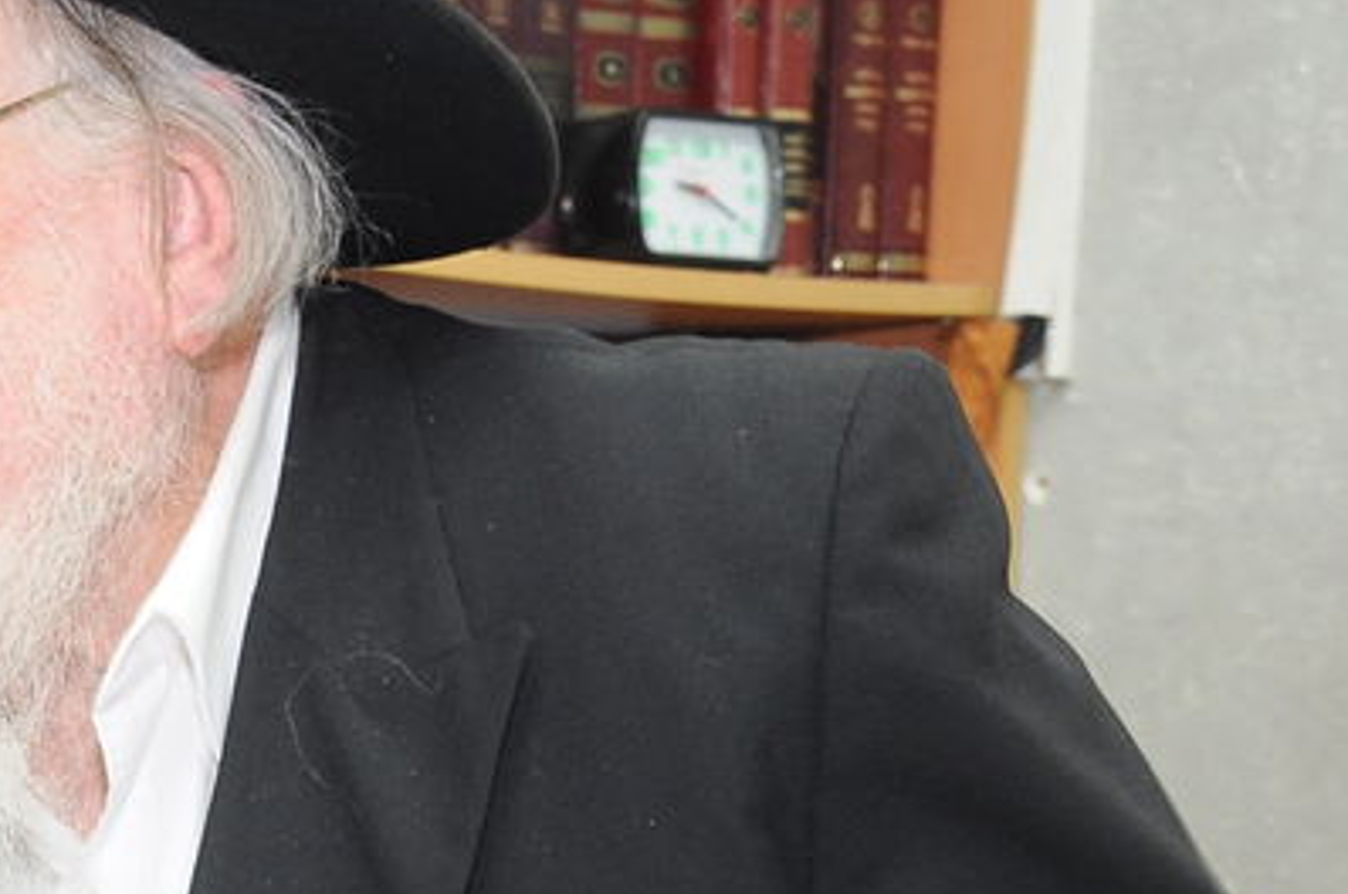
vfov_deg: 11.6
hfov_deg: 16.2
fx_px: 4337
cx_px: -637
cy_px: 994
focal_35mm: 116
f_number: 4.5
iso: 500
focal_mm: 22
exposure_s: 1/60
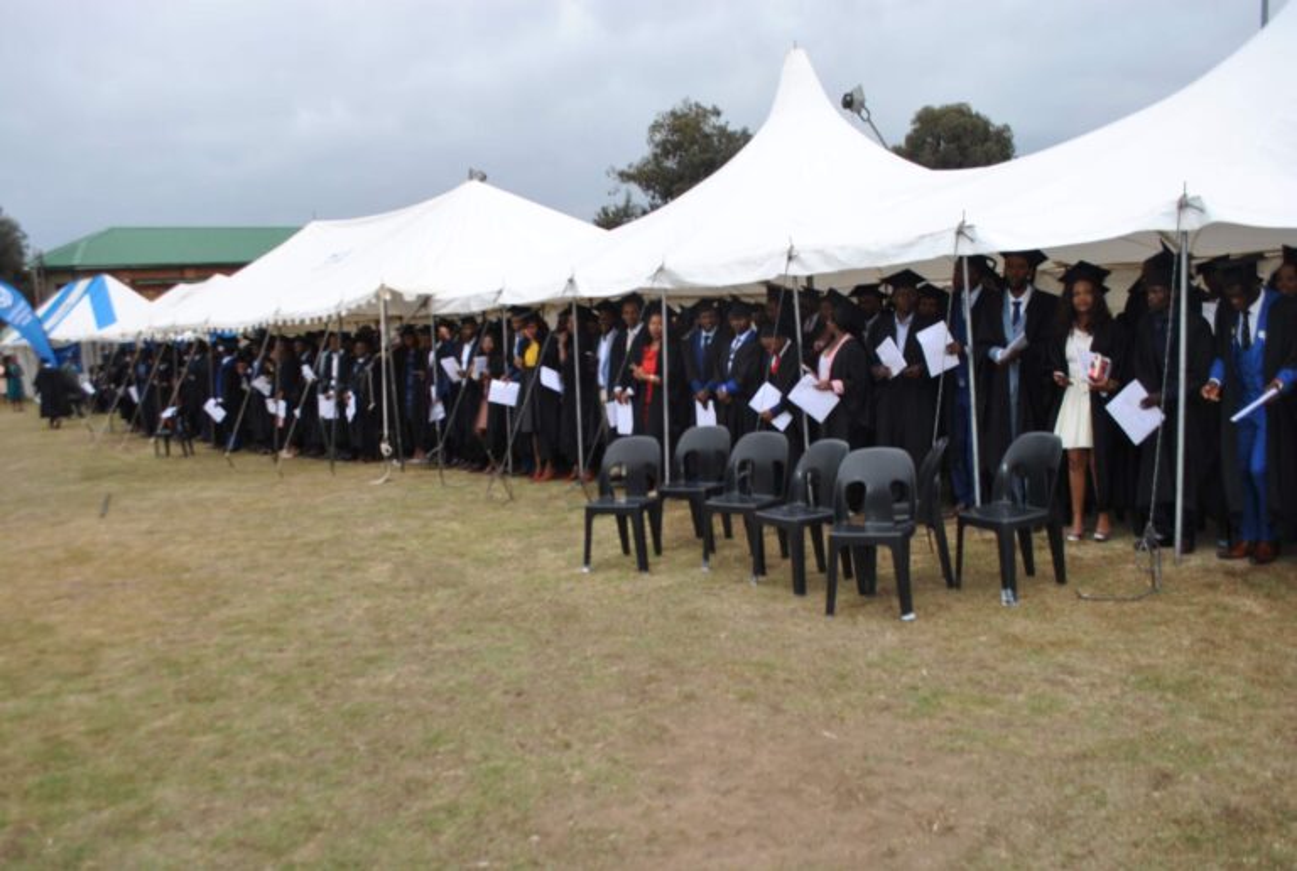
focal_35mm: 30
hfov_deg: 61.8
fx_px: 1083
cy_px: 436
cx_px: 648
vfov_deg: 43.8
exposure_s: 1/200
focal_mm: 20
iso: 100
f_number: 5.6
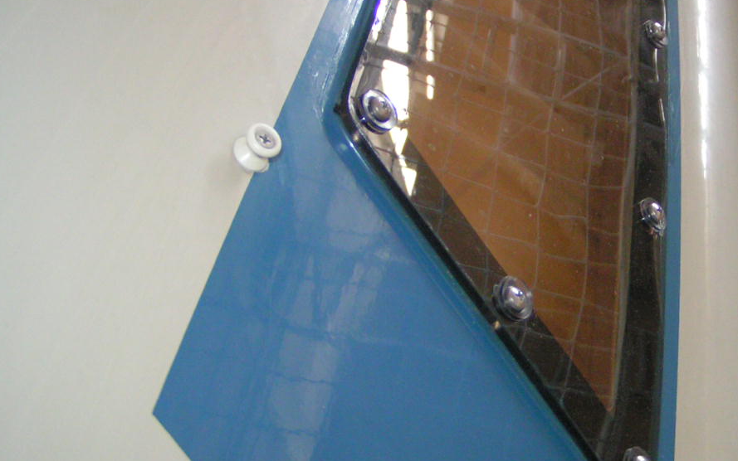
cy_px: 167
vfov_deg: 22.3
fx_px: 1167
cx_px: 525
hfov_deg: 34.6
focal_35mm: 58
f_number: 2.8
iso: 200
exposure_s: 1/40
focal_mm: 5.8
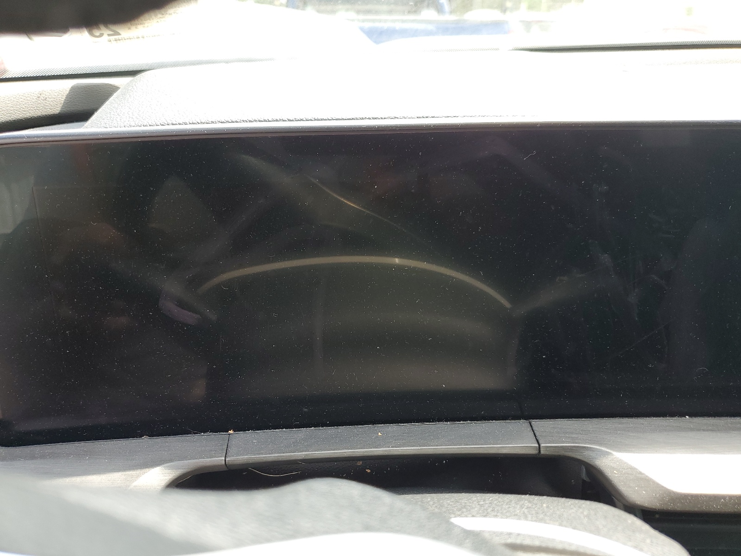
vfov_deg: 53.1
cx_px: 370
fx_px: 557
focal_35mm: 26
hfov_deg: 67.3
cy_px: 278
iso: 50
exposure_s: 1/233
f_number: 1.5
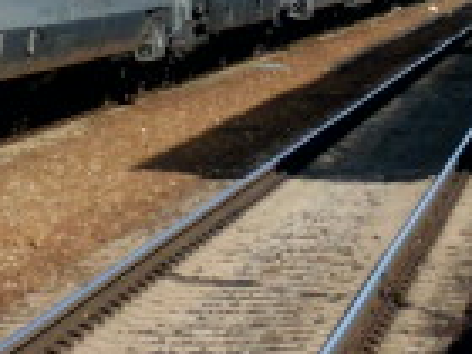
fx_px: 5931
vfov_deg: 3.4
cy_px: -61
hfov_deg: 4.5
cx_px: -452
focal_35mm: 435
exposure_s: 1/331
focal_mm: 17
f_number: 5.7
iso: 100
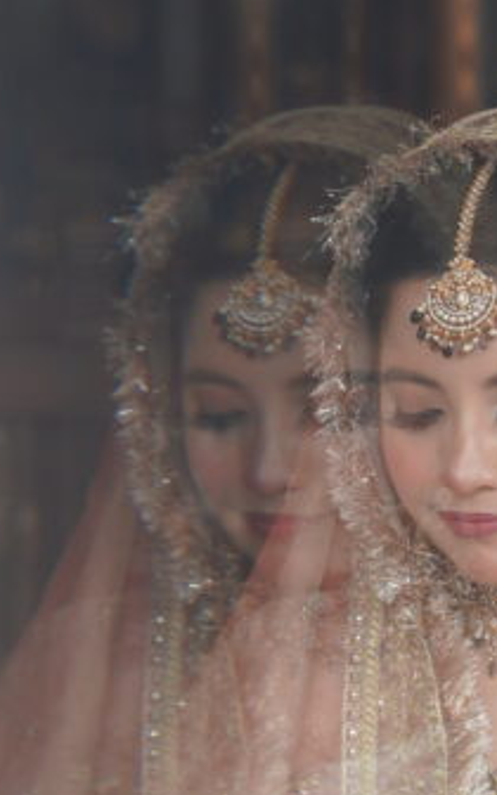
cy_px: 752
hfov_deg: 3.3
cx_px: 543
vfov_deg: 5.3
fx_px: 8539
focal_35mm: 394
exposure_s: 1/160
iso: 160
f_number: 2.2
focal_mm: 85
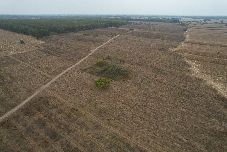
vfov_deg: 57.2
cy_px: 76
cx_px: 114
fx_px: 139
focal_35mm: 22
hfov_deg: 78.6
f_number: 2.8
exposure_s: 1/350
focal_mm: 8.38
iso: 110
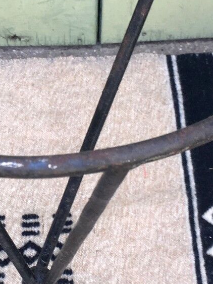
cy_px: 153
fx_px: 845
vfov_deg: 19.1
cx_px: 32
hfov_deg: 14.3
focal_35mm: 103
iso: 40
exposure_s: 1/100
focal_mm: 4.15
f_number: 2.2
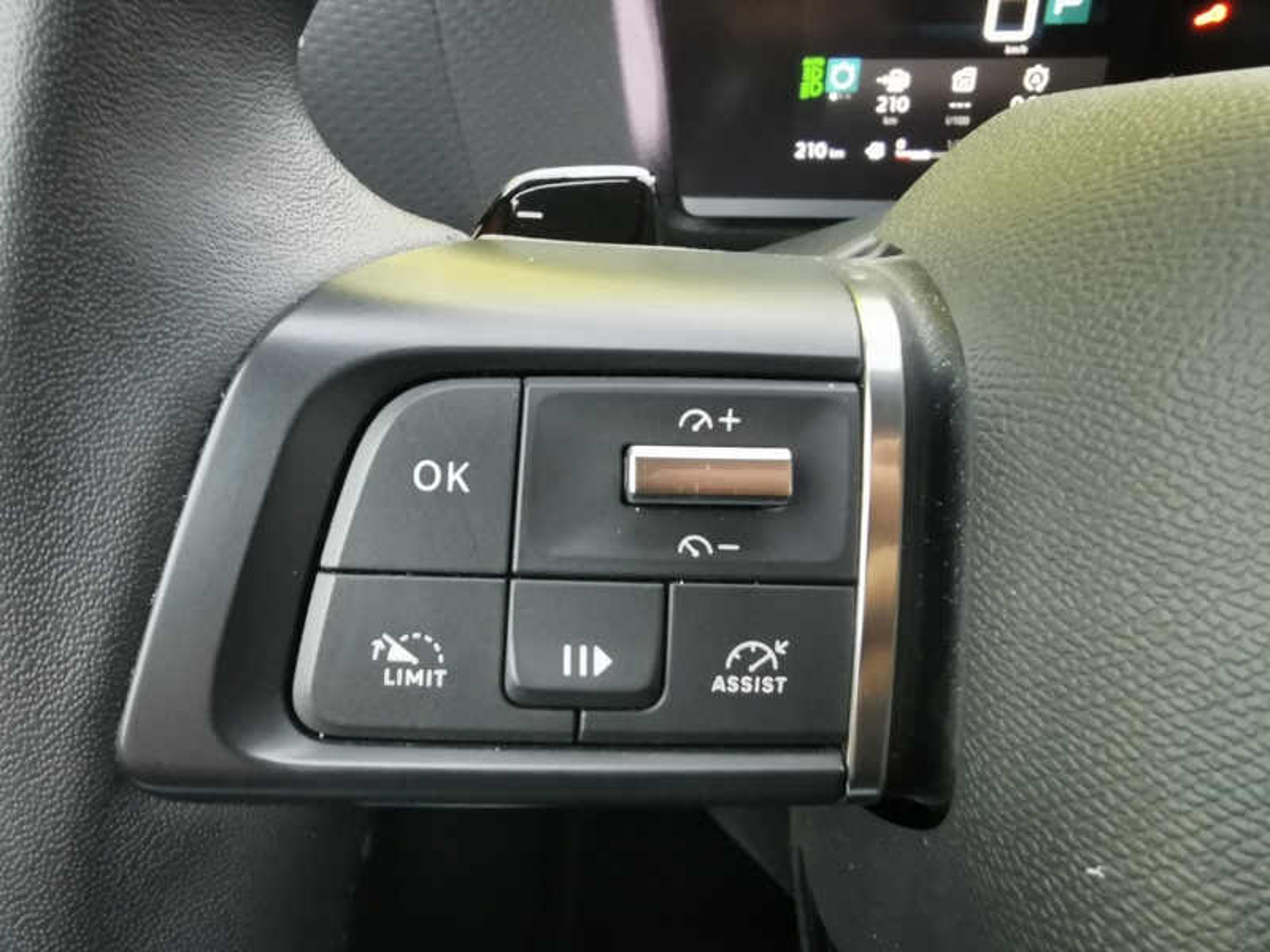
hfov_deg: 67.3
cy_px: 476
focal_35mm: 26
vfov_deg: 53.1
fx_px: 954
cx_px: 635
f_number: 2.2
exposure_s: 1/17.3
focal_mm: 2.26
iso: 800
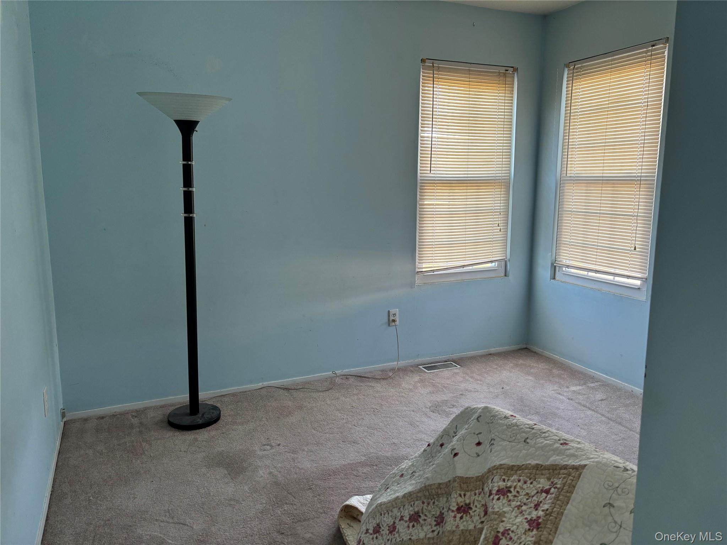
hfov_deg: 67.3
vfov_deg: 53.1
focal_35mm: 26
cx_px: 364
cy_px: 272
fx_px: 546
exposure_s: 1/75
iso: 125
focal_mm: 5.96
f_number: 1.6
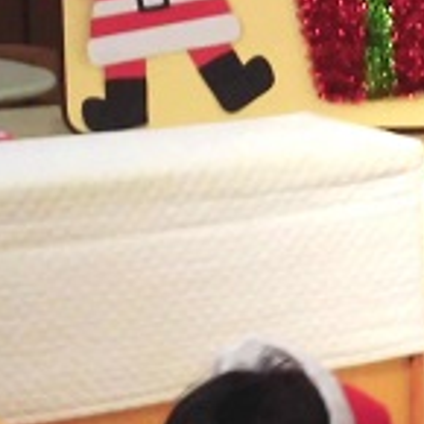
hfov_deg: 8.8
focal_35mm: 196
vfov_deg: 8.8
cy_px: 512
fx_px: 2716
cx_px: 559
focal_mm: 7.72
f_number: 3.8
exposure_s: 1/80
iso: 125
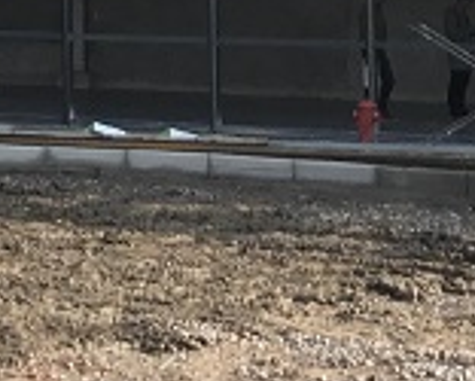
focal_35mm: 140
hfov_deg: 12.6
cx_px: -378
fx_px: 1969
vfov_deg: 10.6
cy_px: -204
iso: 20
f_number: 1.8
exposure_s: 1/1429
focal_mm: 3.99
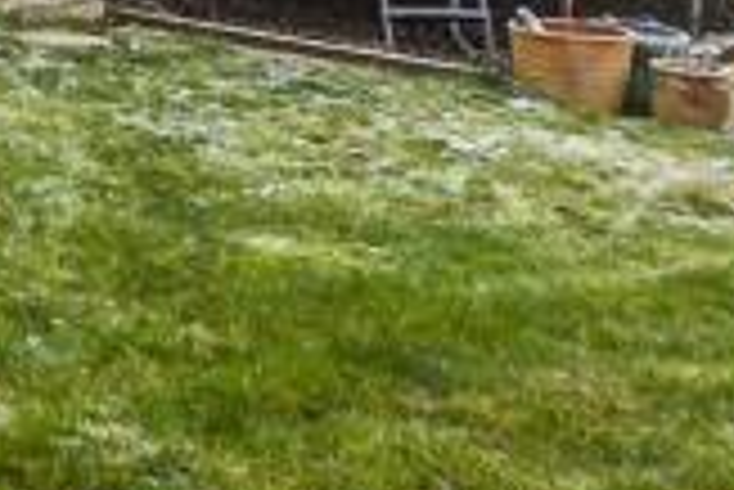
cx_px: -856
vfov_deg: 13.0
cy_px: -425
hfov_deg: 15.6
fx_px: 1918
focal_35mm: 94
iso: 160
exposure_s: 1/60
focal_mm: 10
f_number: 8
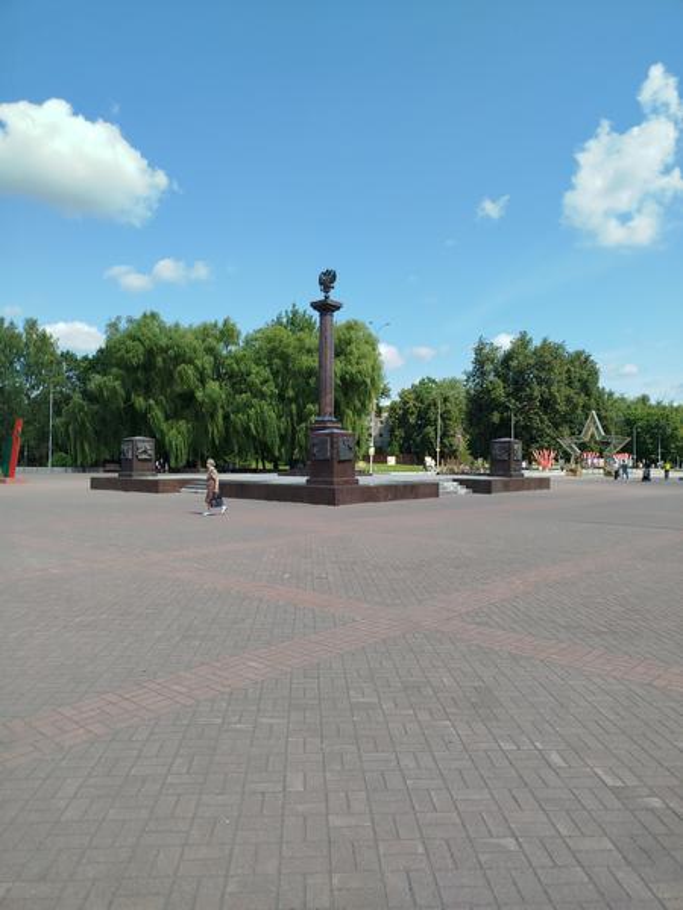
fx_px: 631
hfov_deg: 56.8
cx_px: 342
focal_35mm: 24
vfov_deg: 71.6
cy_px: 455
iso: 50
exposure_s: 1/904
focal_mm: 5.31
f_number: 1.7
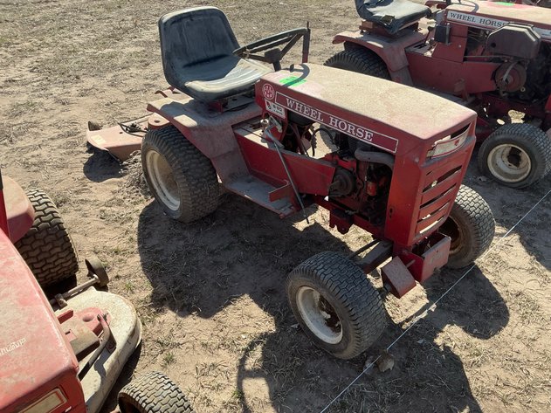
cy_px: 206
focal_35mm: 28
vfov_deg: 49.7
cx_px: 276
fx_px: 446
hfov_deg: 63.5
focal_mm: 3
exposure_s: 1/869
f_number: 1.8
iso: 25
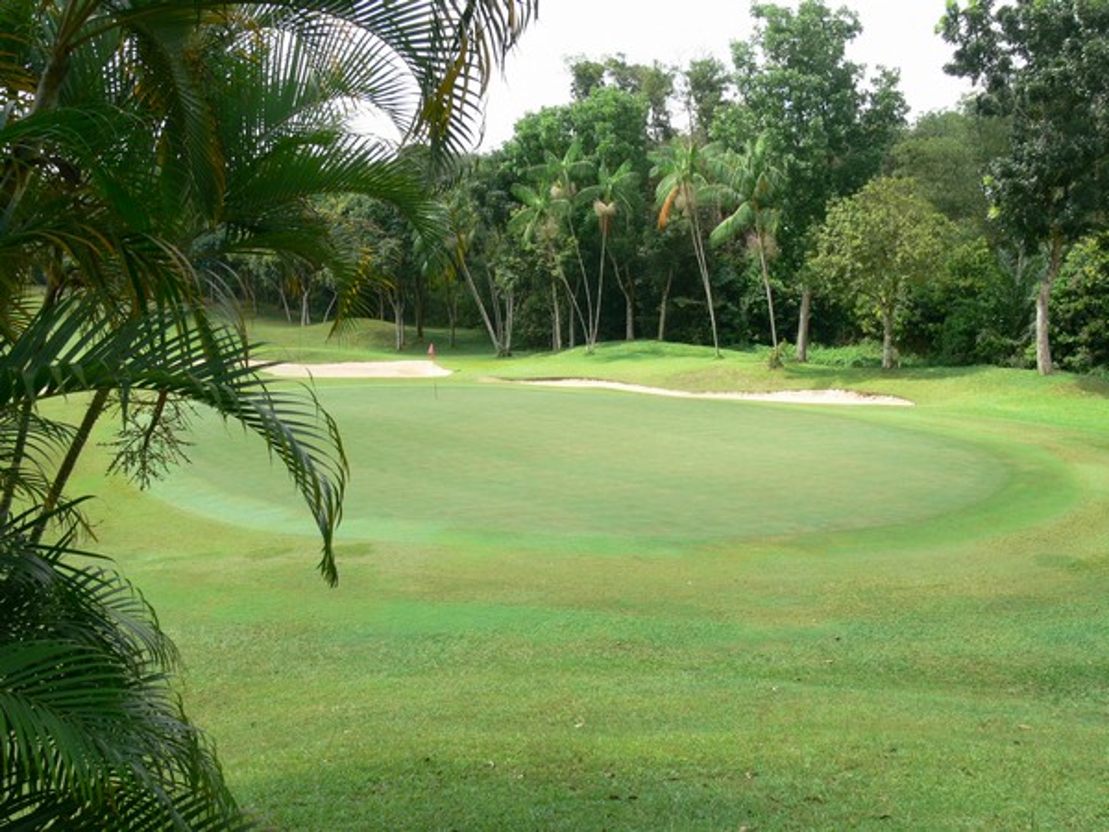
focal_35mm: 35
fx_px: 1121
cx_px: 554
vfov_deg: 40.7
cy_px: 416
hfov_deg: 52.6
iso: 80
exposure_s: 1/100
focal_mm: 7.4
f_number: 5.6
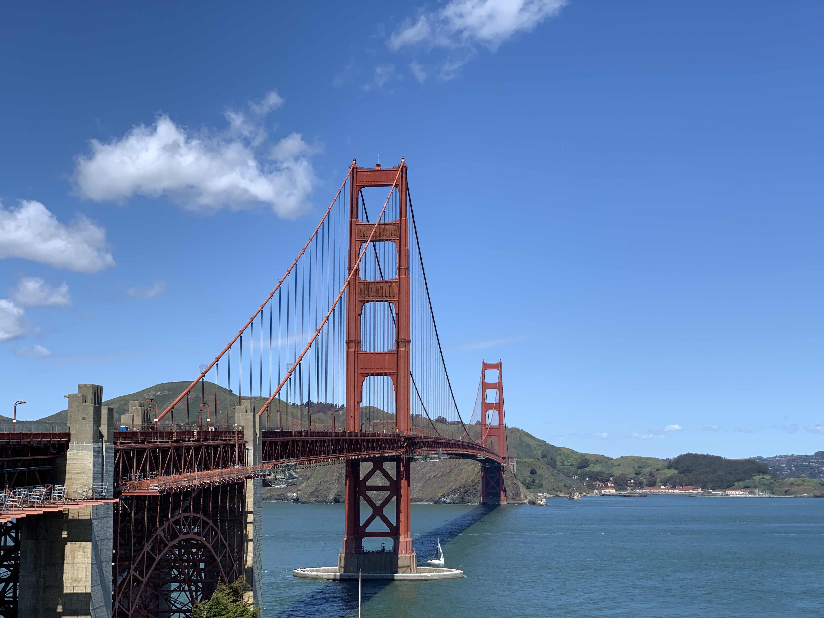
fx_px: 1238
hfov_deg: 36.8
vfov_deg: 28.0
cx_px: 412
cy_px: 309
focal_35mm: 52
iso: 16
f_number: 2.4
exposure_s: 1/1199
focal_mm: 6
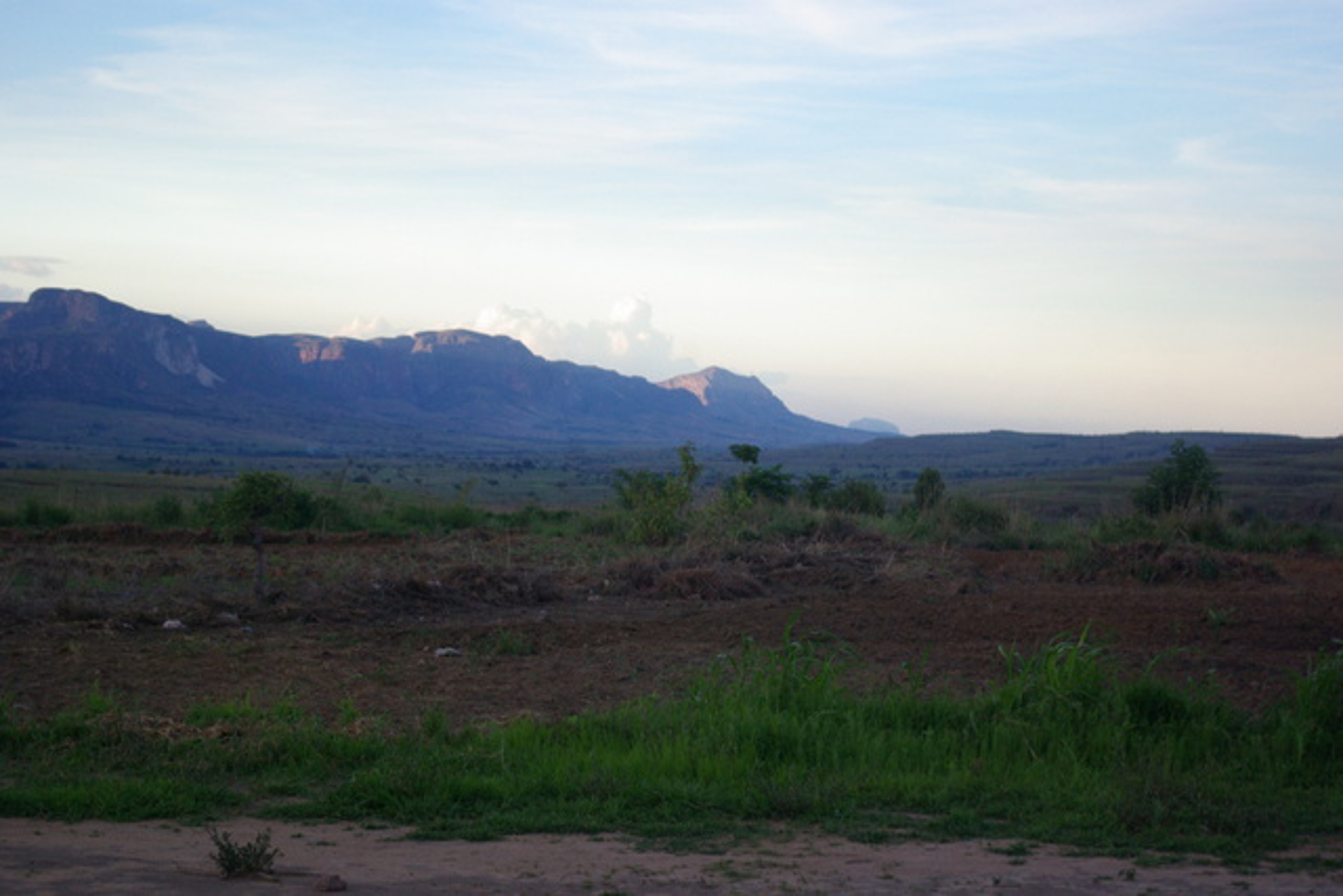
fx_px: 3078
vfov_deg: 16.6
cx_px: 672
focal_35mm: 82
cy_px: 448
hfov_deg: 24.6
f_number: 5.6
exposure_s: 1/60
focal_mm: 55
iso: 400
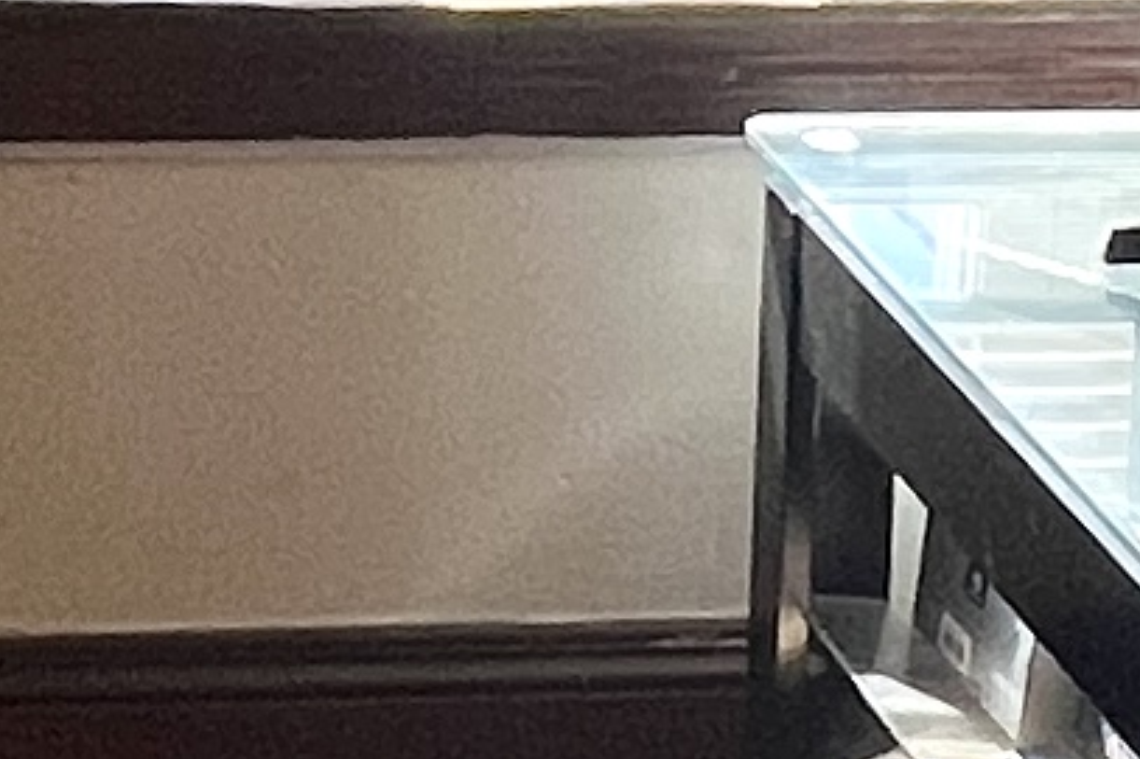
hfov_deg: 14.4
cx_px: -538
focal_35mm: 134
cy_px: -860
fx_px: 4241
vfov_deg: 9.4
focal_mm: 1.57
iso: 100
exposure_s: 1/120
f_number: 1.8
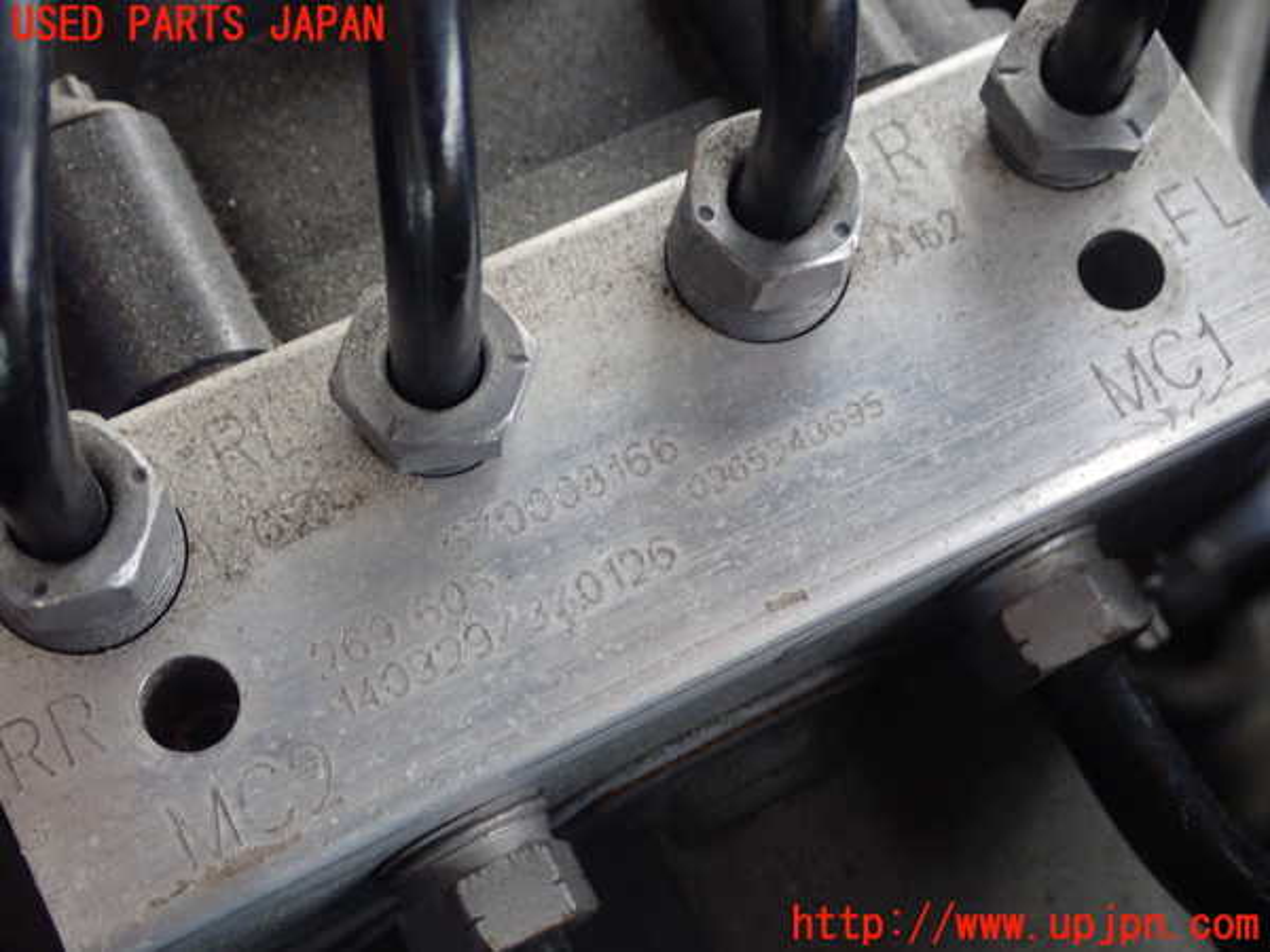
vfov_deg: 25.7
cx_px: 635
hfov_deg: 33.8
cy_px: 476
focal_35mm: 57
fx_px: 2091
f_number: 3.5
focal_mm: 10.29
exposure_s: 1/30
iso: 800
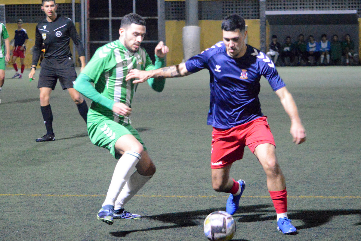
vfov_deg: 11.7
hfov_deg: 17.5
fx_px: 1173
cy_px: 120
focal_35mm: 117
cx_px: 180
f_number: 5.6
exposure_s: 1/500
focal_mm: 78
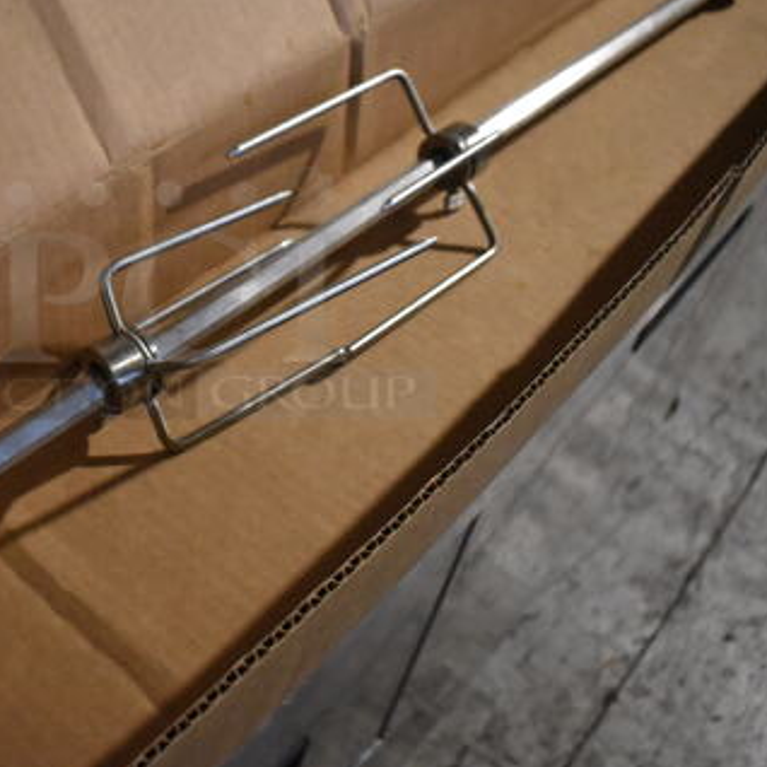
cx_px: 169
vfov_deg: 38.1
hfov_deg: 37.2
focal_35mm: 44
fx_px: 1103
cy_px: 292
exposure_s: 1/125
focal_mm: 18
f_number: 3.5
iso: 3600
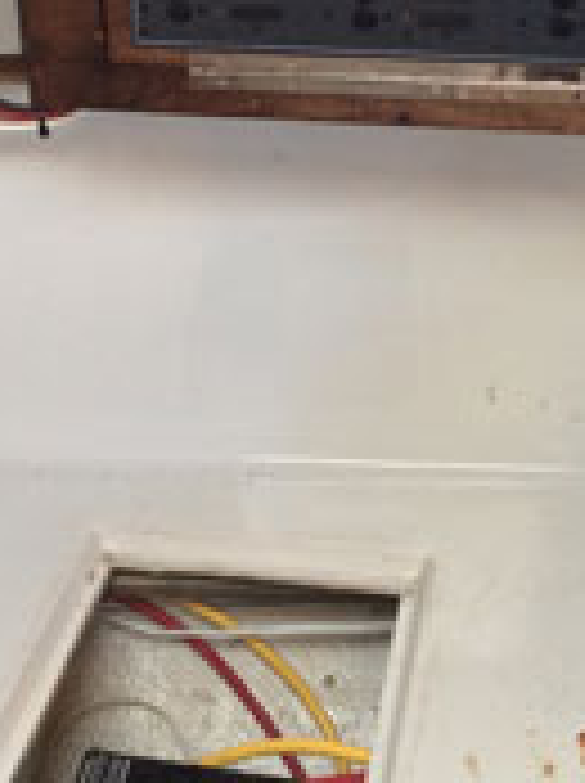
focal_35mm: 69
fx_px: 1559
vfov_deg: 28.1
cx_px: 194
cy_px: 315
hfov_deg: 21.2
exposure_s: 1/30
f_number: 2.2
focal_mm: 4.12
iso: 64
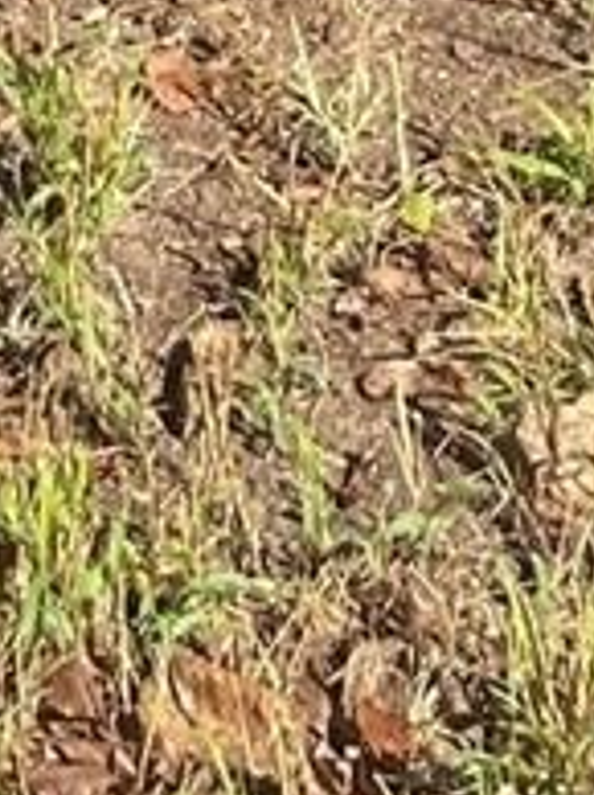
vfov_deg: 7.4
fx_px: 4724
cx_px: 258
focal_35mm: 206
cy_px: -2209
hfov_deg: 7.2
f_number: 1.6
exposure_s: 1/1497
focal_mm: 5.1
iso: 50
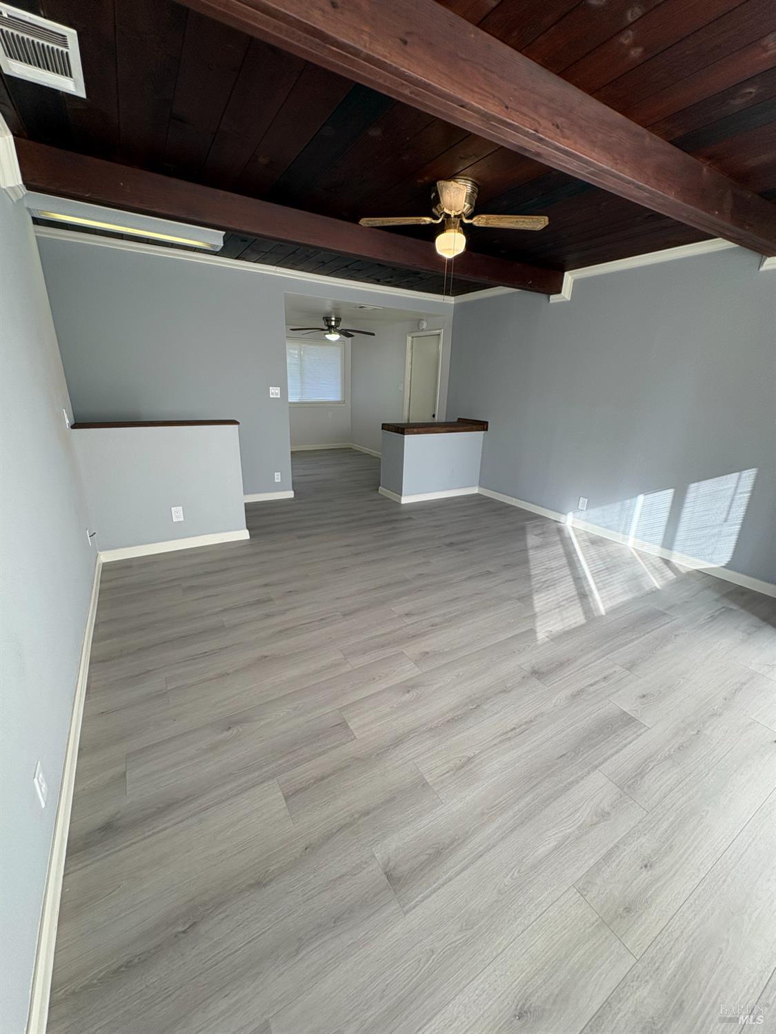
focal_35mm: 14
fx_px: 418
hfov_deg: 85.7
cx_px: 388
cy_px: 517
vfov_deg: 102.1
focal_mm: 2.22
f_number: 2.2
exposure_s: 1/120
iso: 64
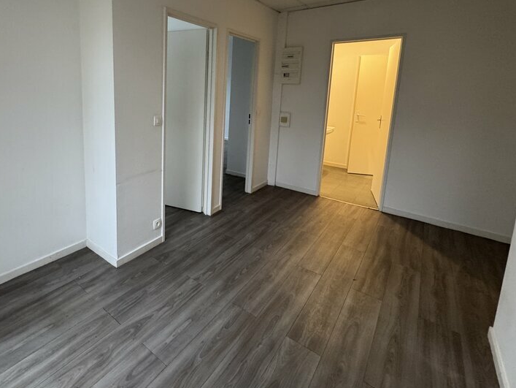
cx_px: 190
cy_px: 133
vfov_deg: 67.1
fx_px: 283
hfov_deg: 82.9
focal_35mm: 19
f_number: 2.2
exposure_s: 1/50
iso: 400
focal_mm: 2.22
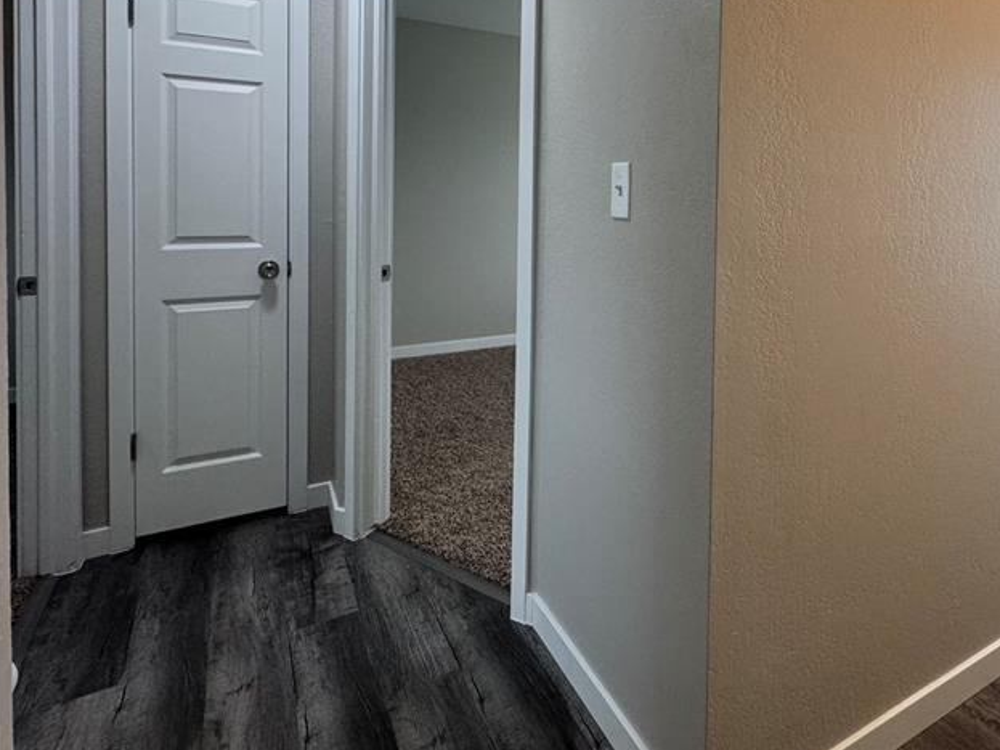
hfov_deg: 71.4
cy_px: 210
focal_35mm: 23
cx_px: 679
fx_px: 664
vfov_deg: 56.6
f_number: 2.2
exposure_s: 1/120
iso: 250
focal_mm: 2.22
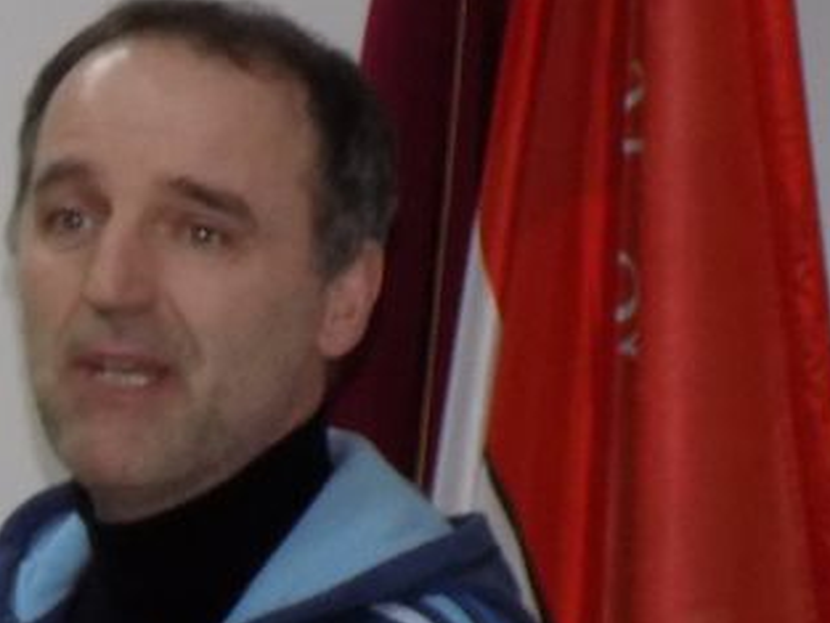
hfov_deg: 6.9
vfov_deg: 5.3
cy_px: 864
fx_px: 6740
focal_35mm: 281
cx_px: -387
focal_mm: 15.3
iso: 320
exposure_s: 1/30
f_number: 4.4
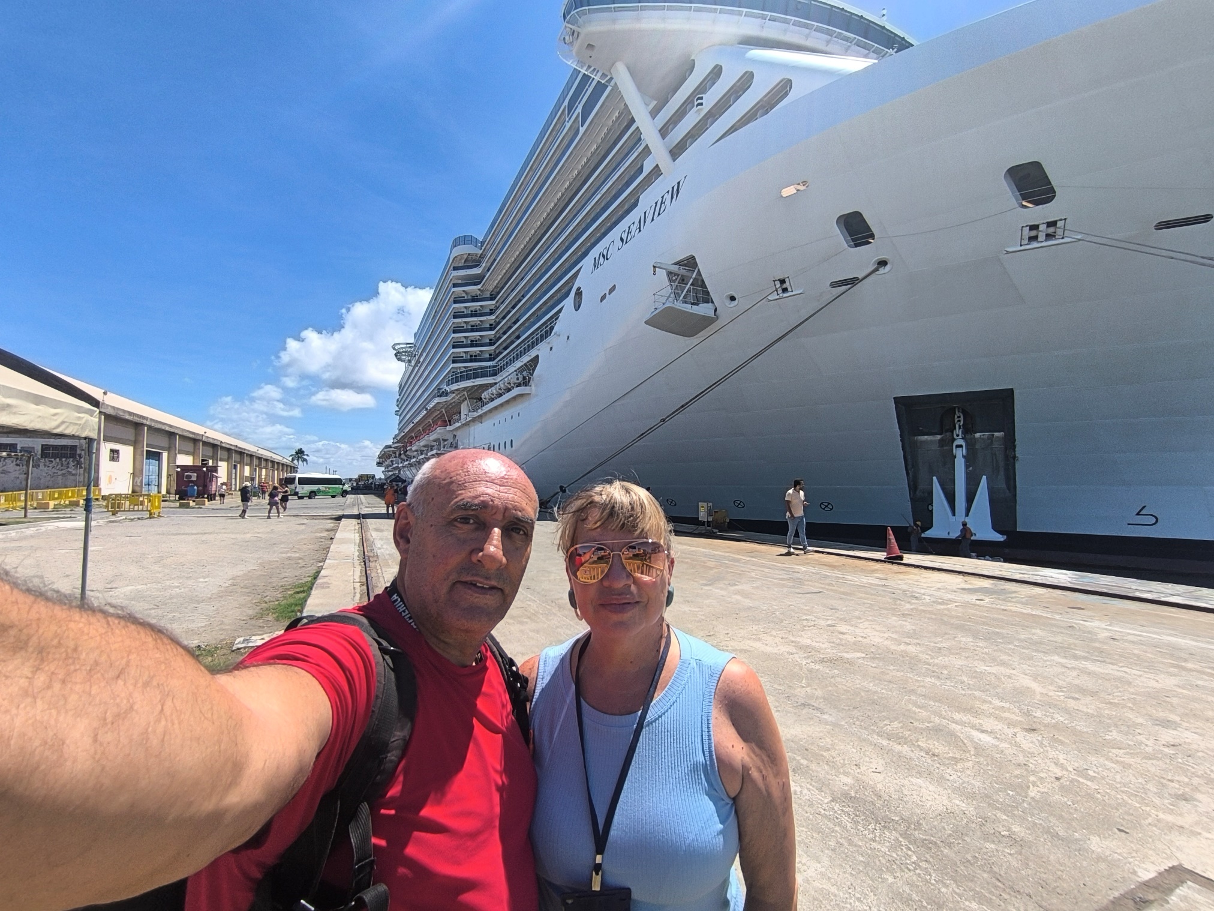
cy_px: 456
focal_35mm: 16
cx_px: 607
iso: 50
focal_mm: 1.65
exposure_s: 1/1665
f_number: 2.2
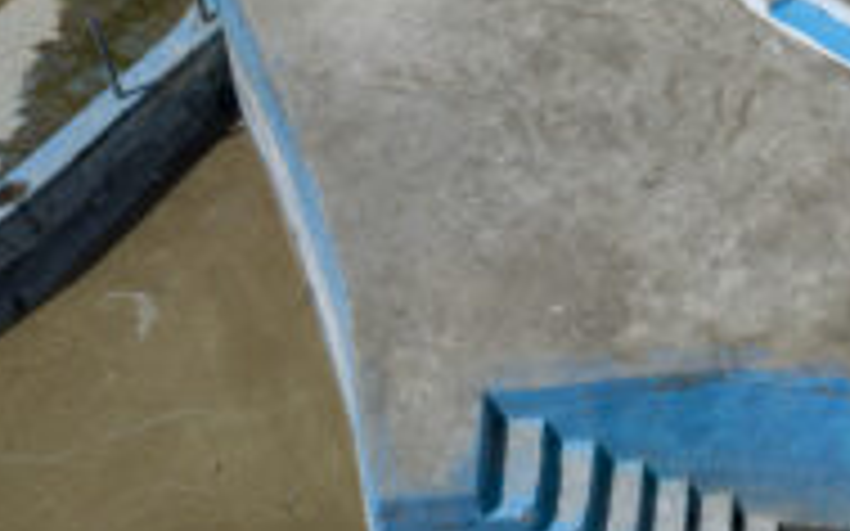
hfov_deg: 27.9
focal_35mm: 69
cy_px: -164
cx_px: 863
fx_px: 1598
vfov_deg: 17.6
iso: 100
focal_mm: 12.29
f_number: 2.8
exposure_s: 1/5000
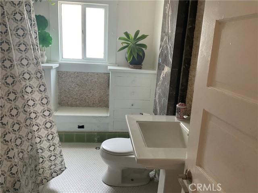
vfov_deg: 48.2
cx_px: 129
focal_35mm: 29
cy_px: 96
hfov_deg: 61.7
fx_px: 216
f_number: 1.8
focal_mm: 3
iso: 100
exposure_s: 1/60
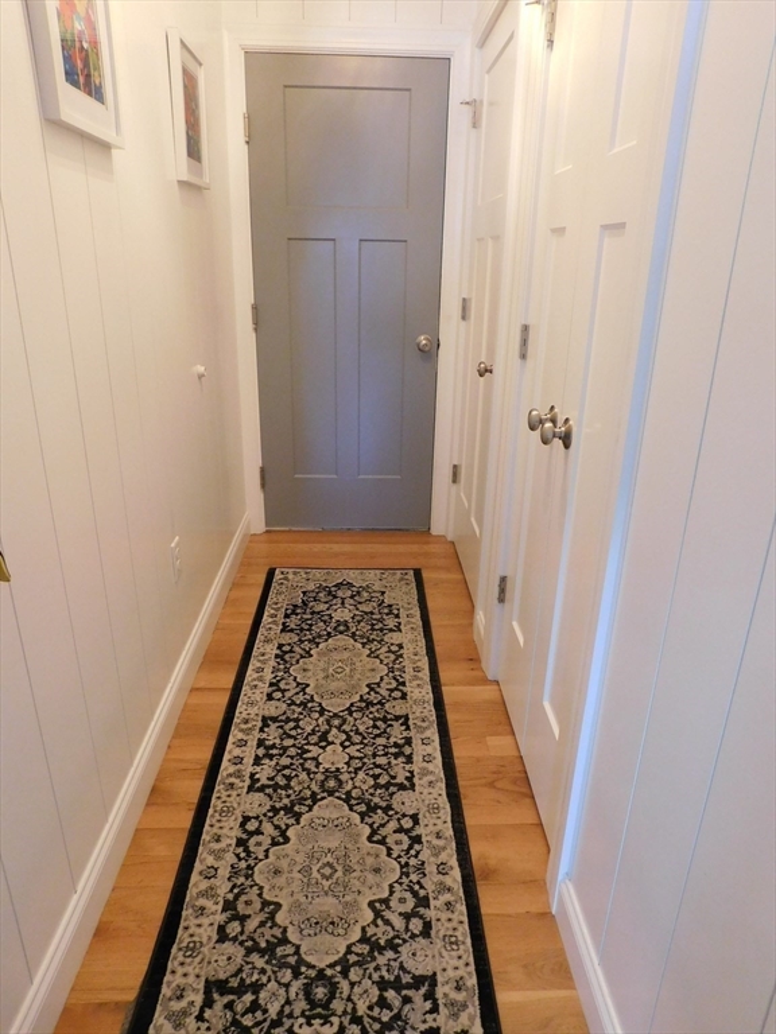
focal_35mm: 23
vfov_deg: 73.9
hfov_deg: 58.9
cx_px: 388
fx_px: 687
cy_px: 517
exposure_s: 1/10
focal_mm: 4
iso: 400
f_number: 3
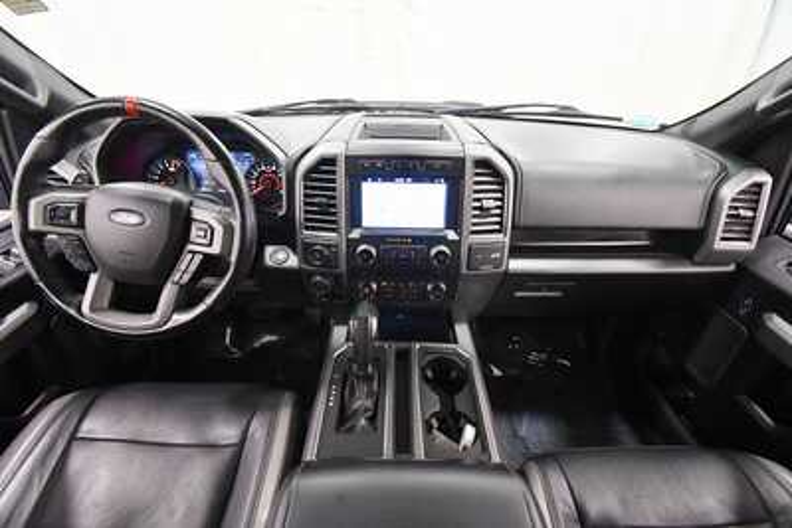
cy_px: 264
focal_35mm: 15
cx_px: 396
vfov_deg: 77.4
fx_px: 330
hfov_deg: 100.4
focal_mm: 10
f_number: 4.5
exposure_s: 1/125
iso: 3200
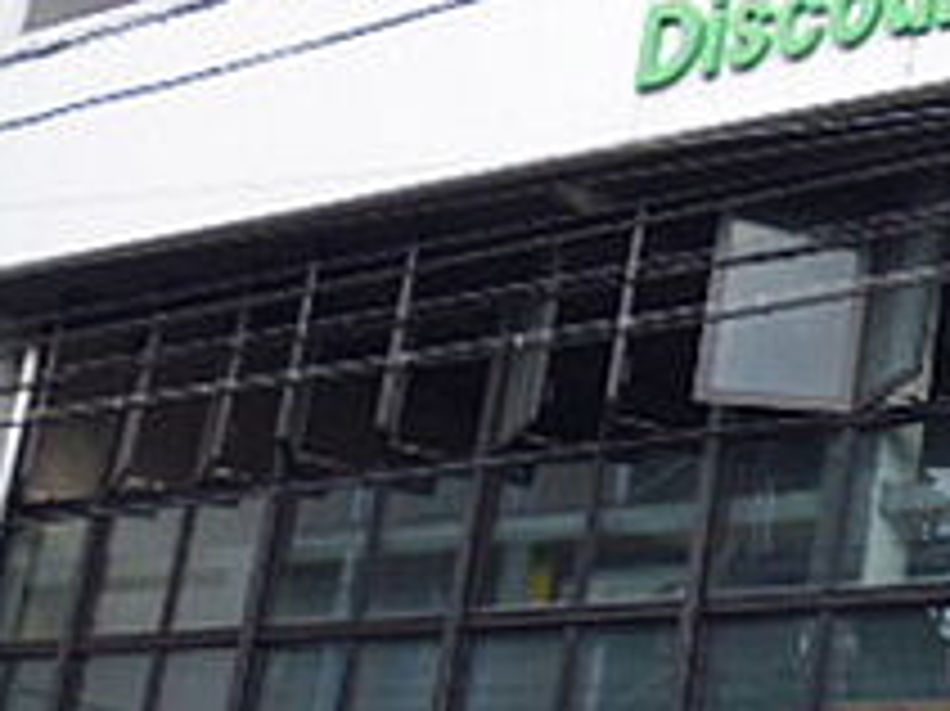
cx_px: 1355
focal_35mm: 97
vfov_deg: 15.2
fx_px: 2661
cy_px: 432
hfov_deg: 18.3
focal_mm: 5.6
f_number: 3.2
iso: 100
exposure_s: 1/80
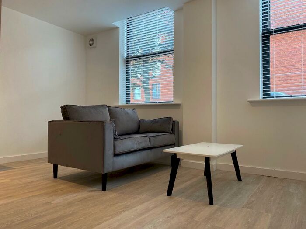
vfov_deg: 53.1
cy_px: 114
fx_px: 230
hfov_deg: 67.3
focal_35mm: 26
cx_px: 153
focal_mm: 4.25
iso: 125
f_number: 1.8
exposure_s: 1/100
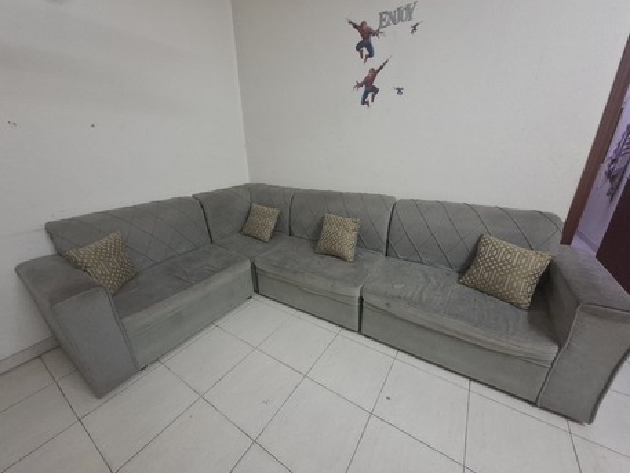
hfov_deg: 106.2
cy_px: 236
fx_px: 237
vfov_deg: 89.9
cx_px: 315
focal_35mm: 13
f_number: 2.2
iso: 400
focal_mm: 1.74
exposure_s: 1/24
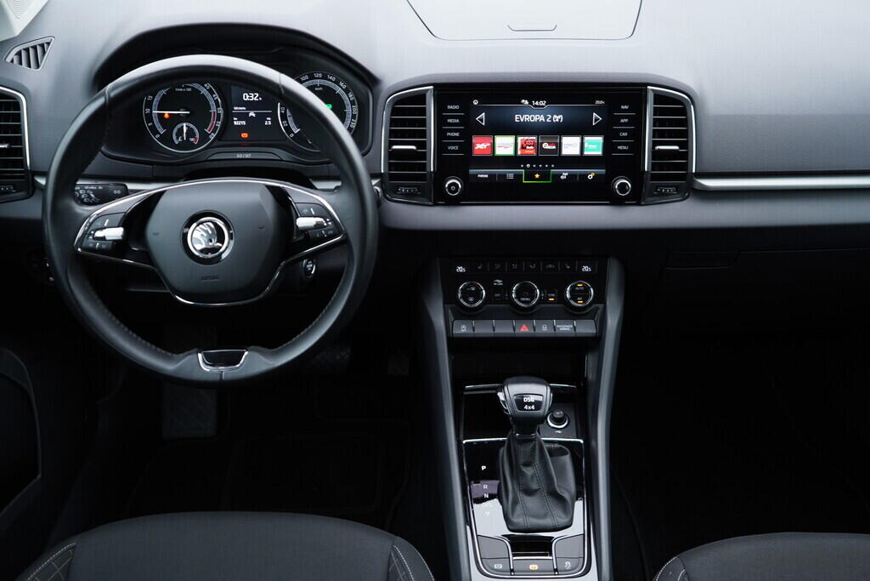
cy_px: 290
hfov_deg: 53.1
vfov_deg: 36.9
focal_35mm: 36
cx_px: 435
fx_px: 870
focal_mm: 24
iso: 250
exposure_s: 1/40
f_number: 2.8
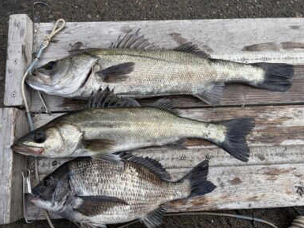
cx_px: 148
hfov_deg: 65.3
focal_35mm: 27
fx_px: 237
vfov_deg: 51.4
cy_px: 115
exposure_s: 1/1667
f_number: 1.6
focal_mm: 5.96
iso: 50
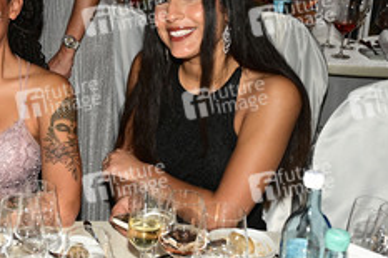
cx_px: 81
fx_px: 646
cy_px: 141
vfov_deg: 22.6
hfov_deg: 32.6
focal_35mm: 60
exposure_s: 1/200
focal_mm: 31
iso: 2500
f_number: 5
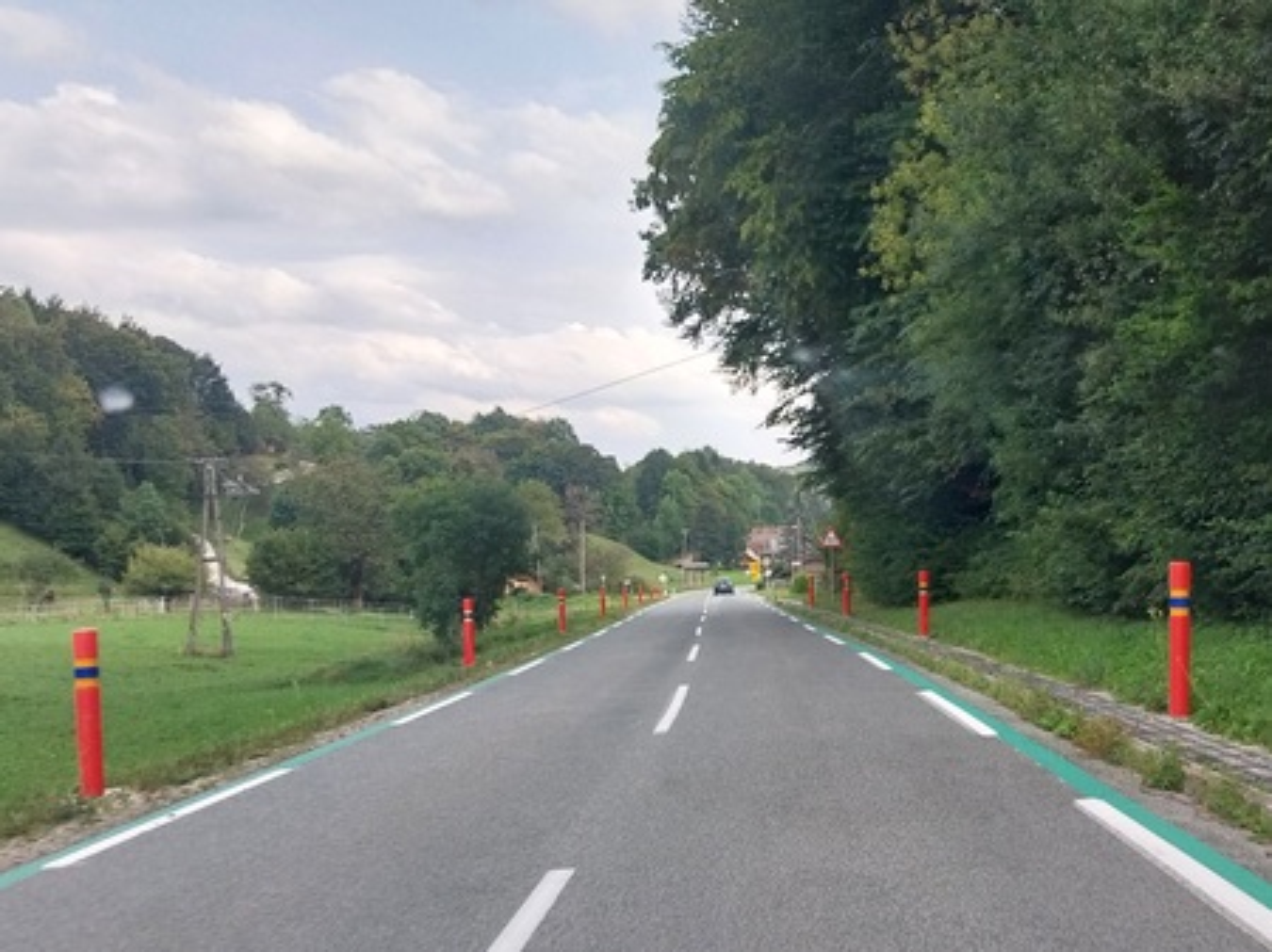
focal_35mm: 26
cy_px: 476
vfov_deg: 53.0
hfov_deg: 67.3
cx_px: 636
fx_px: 955
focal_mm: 4
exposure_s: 1/250
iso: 25
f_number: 1.8
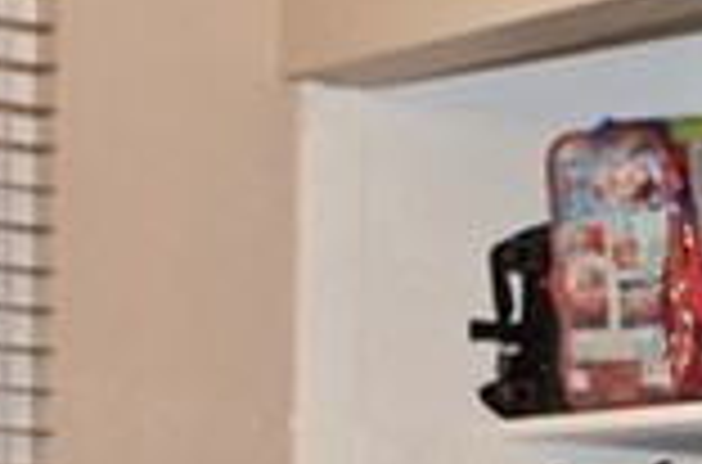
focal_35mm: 197
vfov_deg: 6.7
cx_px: 504
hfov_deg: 10.5
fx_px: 3830
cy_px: 919
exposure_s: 1/30
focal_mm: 20
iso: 320
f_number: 3.8
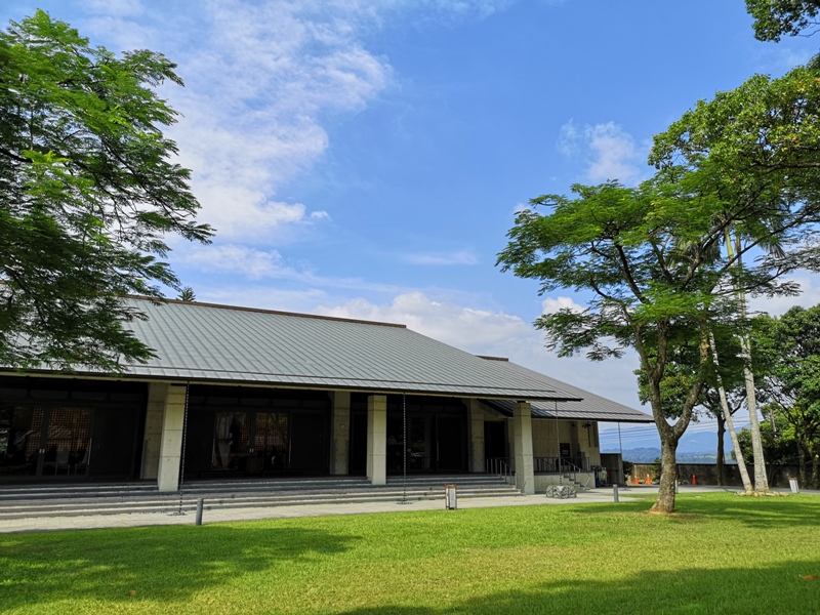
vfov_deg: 51.4
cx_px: 410
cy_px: 308
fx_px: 640
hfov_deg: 65.3
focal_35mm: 27
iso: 50
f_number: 1.8
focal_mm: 3.95
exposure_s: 1/1887
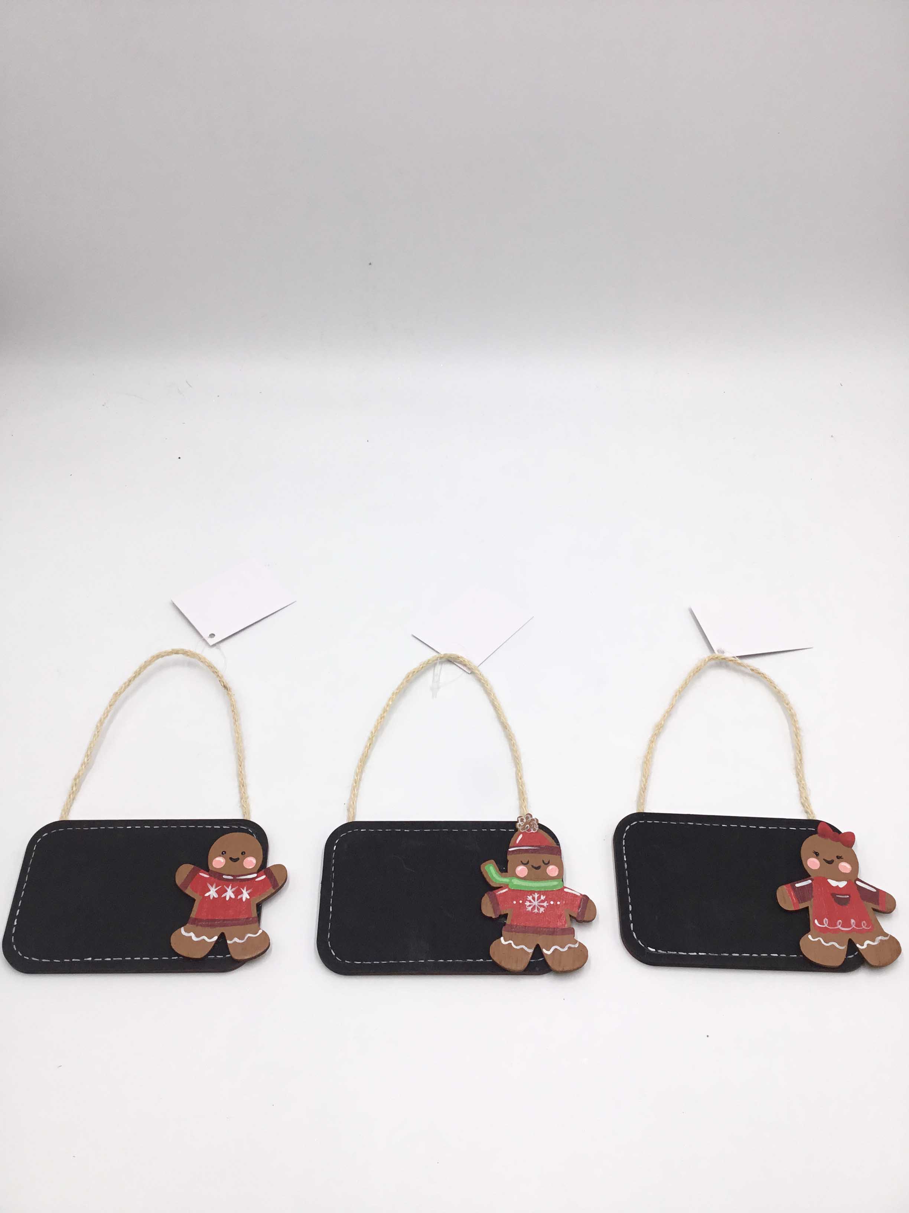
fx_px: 1085
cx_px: 454
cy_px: 606
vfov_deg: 58.4
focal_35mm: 31
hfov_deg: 45.4
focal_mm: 3.3
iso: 25
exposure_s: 1/253
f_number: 2.4
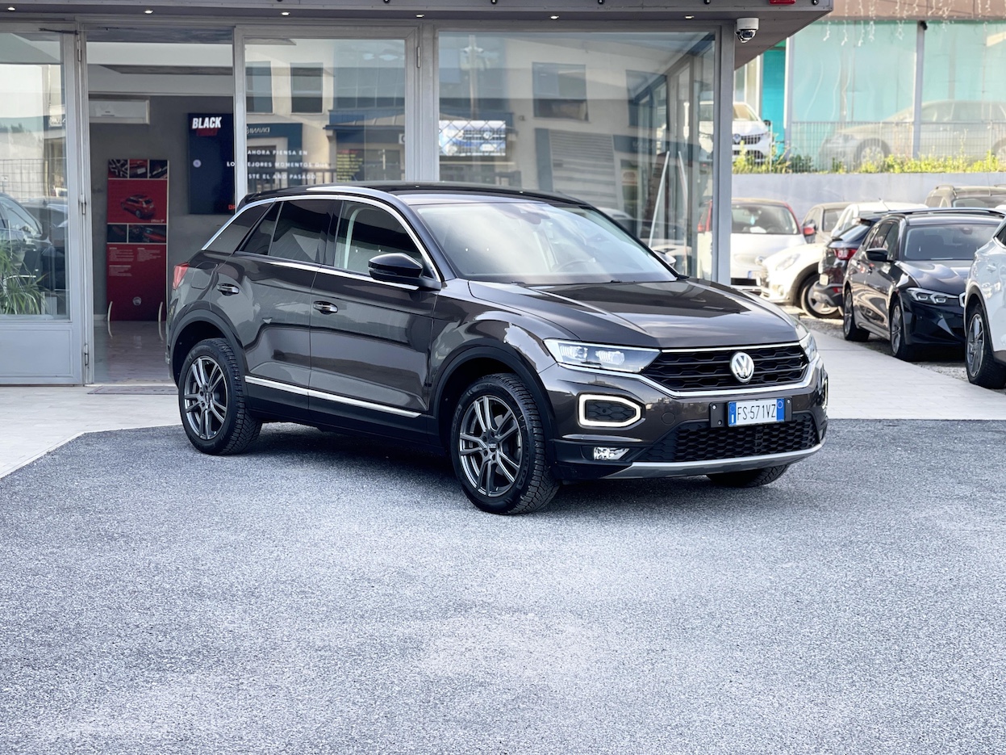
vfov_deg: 22.9
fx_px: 1860
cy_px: 378
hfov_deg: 30.3
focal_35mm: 64
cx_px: 503
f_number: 2.2
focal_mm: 7.5
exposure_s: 1/121
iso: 32
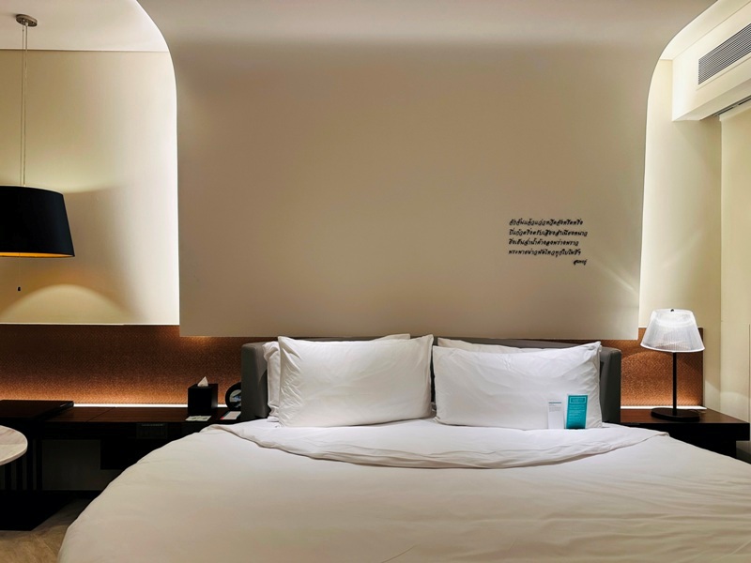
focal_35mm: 24
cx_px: 376
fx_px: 521
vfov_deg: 56.8
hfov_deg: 71.6
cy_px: 282
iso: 125
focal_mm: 6.86
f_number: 1.78
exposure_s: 1/100
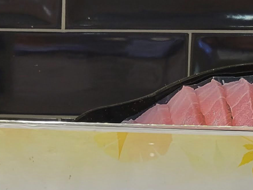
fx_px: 870
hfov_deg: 16.5
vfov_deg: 12.1
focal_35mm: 119
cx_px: 111
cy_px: 256
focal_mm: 5.4
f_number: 1.8
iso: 125
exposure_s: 1/100
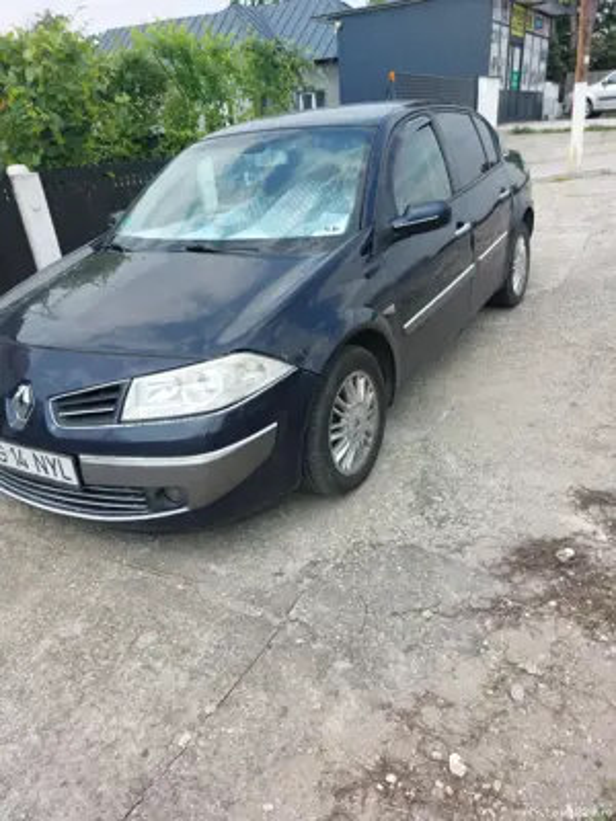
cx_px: 308
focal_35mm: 25
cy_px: 410
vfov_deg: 69.4
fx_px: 593
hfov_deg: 54.9
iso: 25
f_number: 1.8
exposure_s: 1/604
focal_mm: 5.23
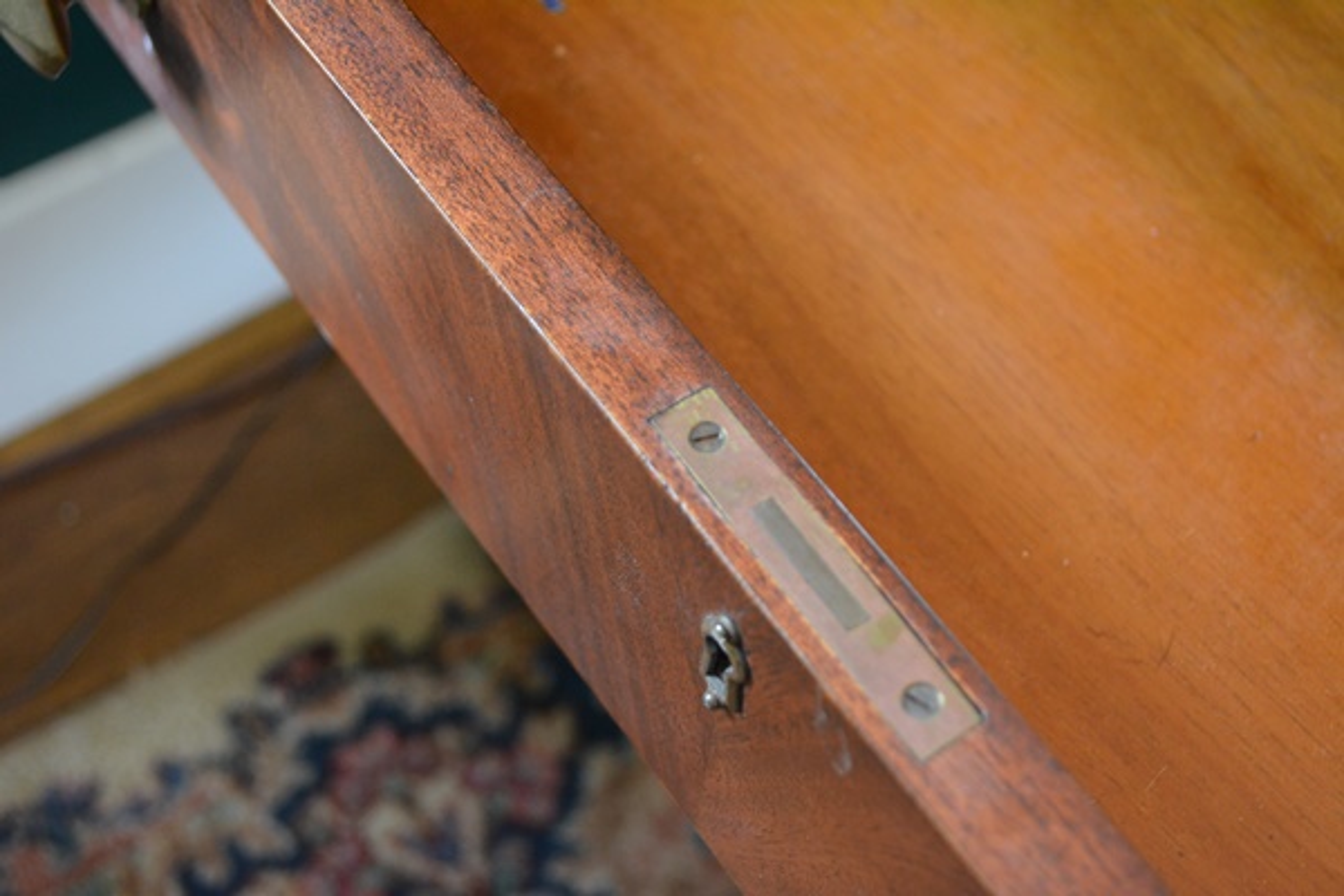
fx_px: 1960
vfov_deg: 25.8
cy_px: 448
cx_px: 672
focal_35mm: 52
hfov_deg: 37.9
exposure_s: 1/30
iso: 2500
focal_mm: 35
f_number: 5
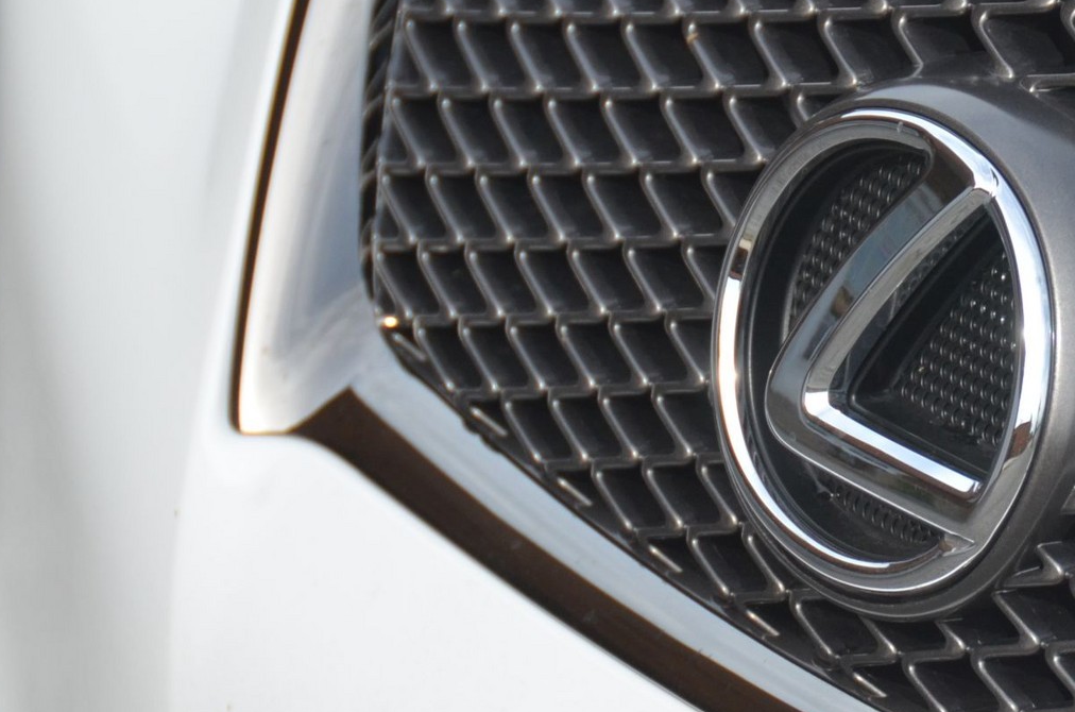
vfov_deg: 2.2
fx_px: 18771
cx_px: 992
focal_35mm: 630
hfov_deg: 3.3
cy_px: 226
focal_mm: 170
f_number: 5.6
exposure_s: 1/1250
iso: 400
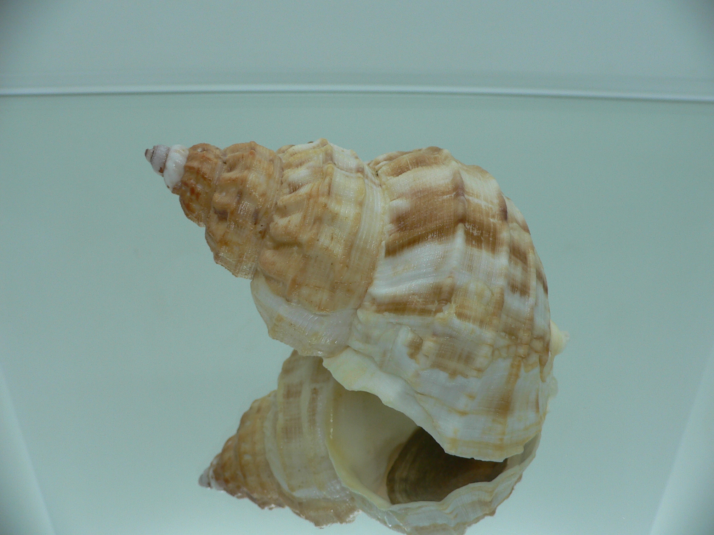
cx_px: 357
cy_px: 268
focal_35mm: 35
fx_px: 722
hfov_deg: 52.6
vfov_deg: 40.7
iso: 80
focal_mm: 4.6
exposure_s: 1/60
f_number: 2.8
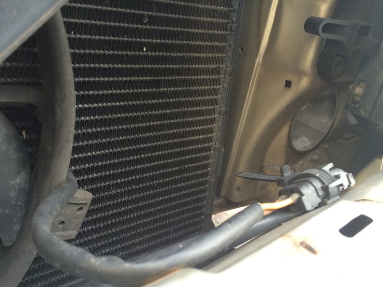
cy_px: 144
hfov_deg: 61.7
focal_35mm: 29
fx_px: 321
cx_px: 192
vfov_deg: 48.2
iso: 40
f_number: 2.2
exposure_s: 1/30
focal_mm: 4.15
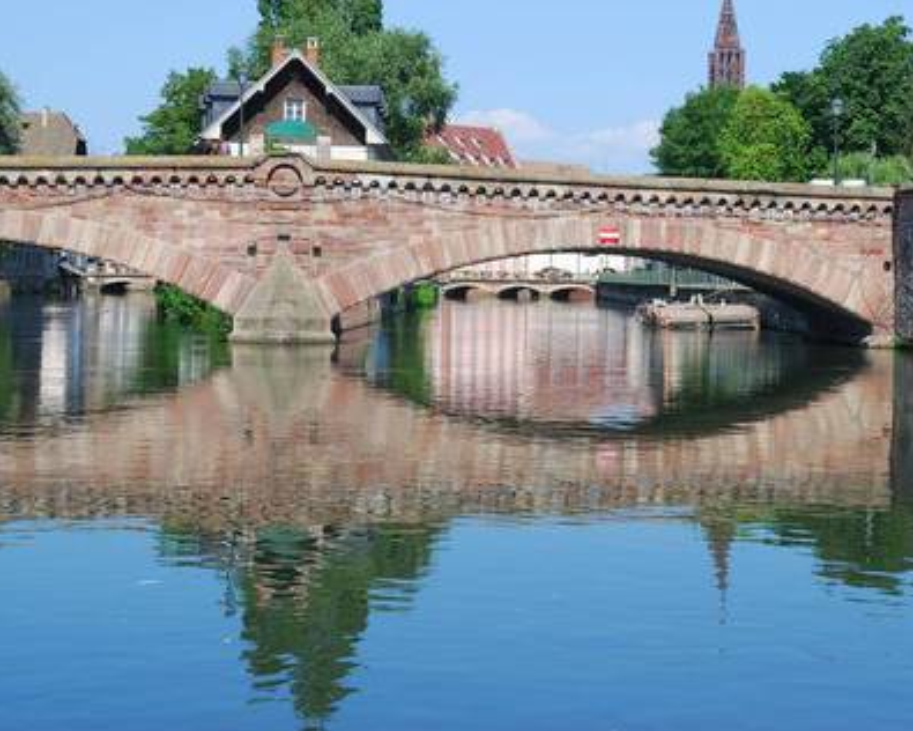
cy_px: 206
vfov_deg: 21.7
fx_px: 1891
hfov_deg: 26.9
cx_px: 659
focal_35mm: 70
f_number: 7.1
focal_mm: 28
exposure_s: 1/200
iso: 100
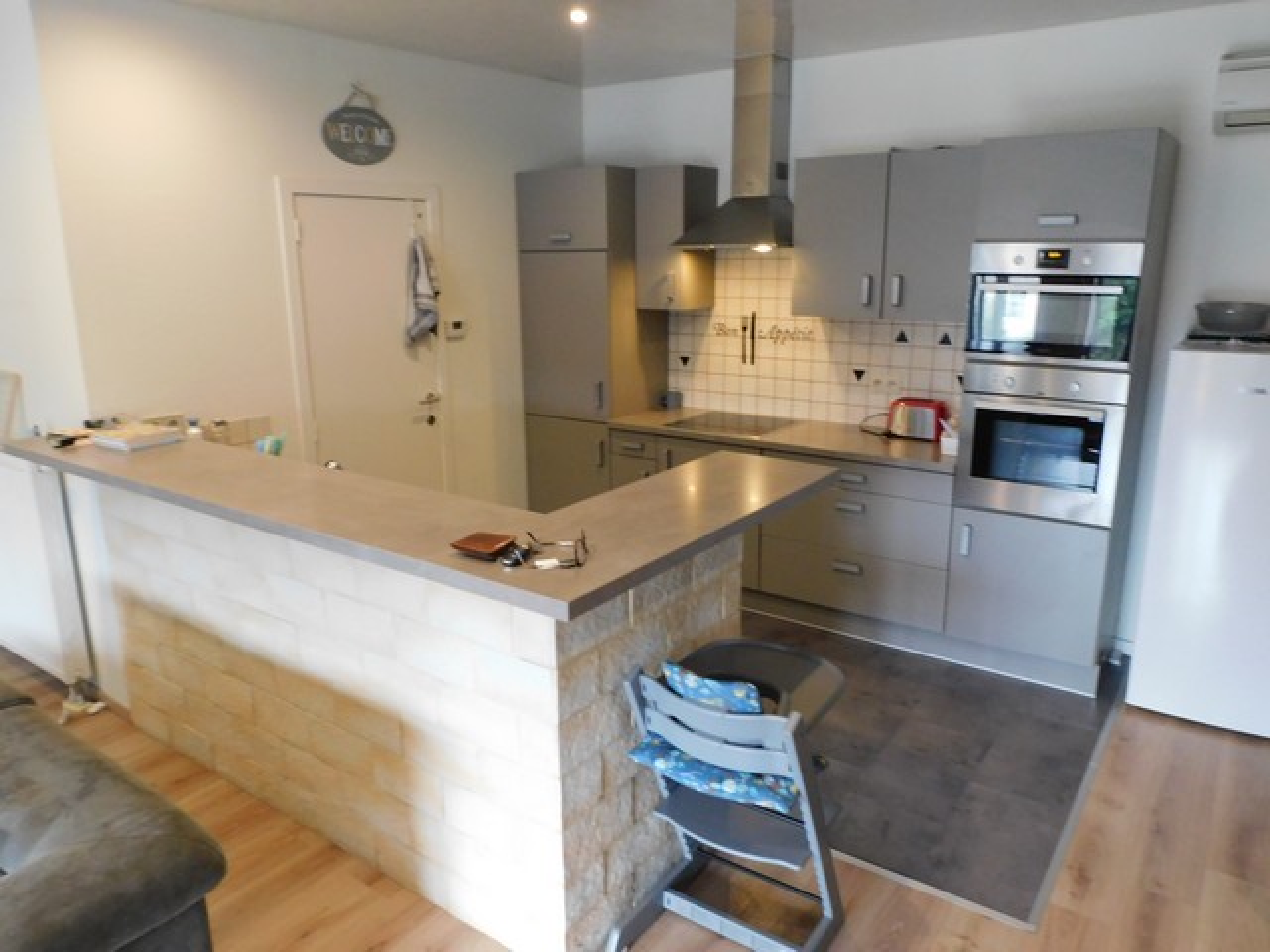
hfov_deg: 71.6
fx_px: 881
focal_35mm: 24
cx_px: 635
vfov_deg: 56.8
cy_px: 476
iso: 400
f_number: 3.3
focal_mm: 4.3
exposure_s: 1/10
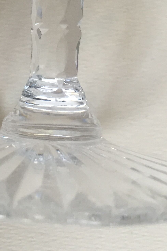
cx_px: 32
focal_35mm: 67
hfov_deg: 20.1
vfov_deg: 27.9
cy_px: -12
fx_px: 466
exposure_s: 1/30
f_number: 2.2
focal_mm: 4.15
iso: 32
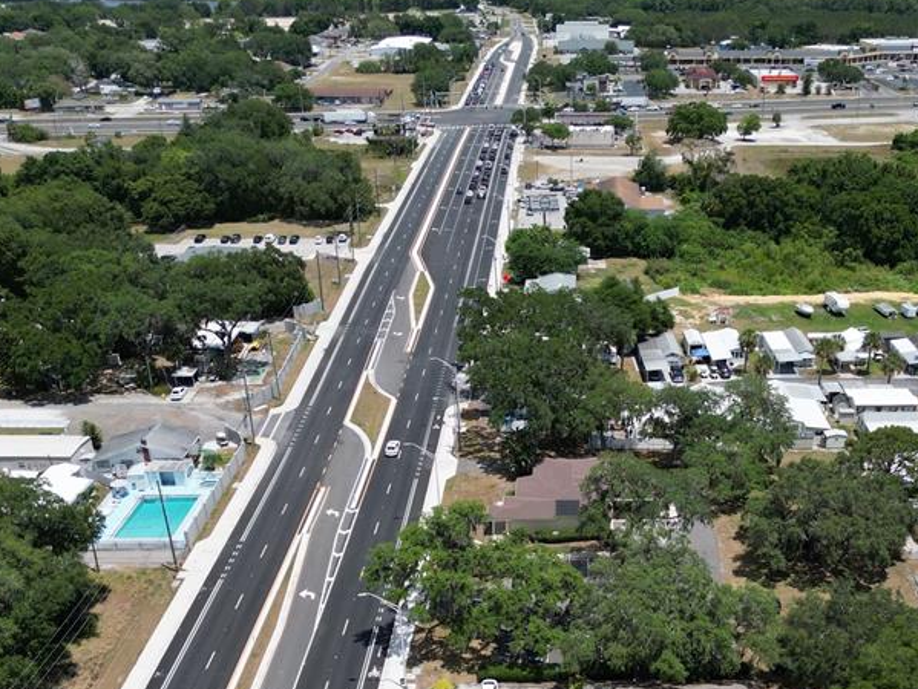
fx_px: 1088
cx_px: 602
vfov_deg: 34.2
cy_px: 540
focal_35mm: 41
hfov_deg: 45.2
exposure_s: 1/5000
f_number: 1.7
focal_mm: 6.72
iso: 150
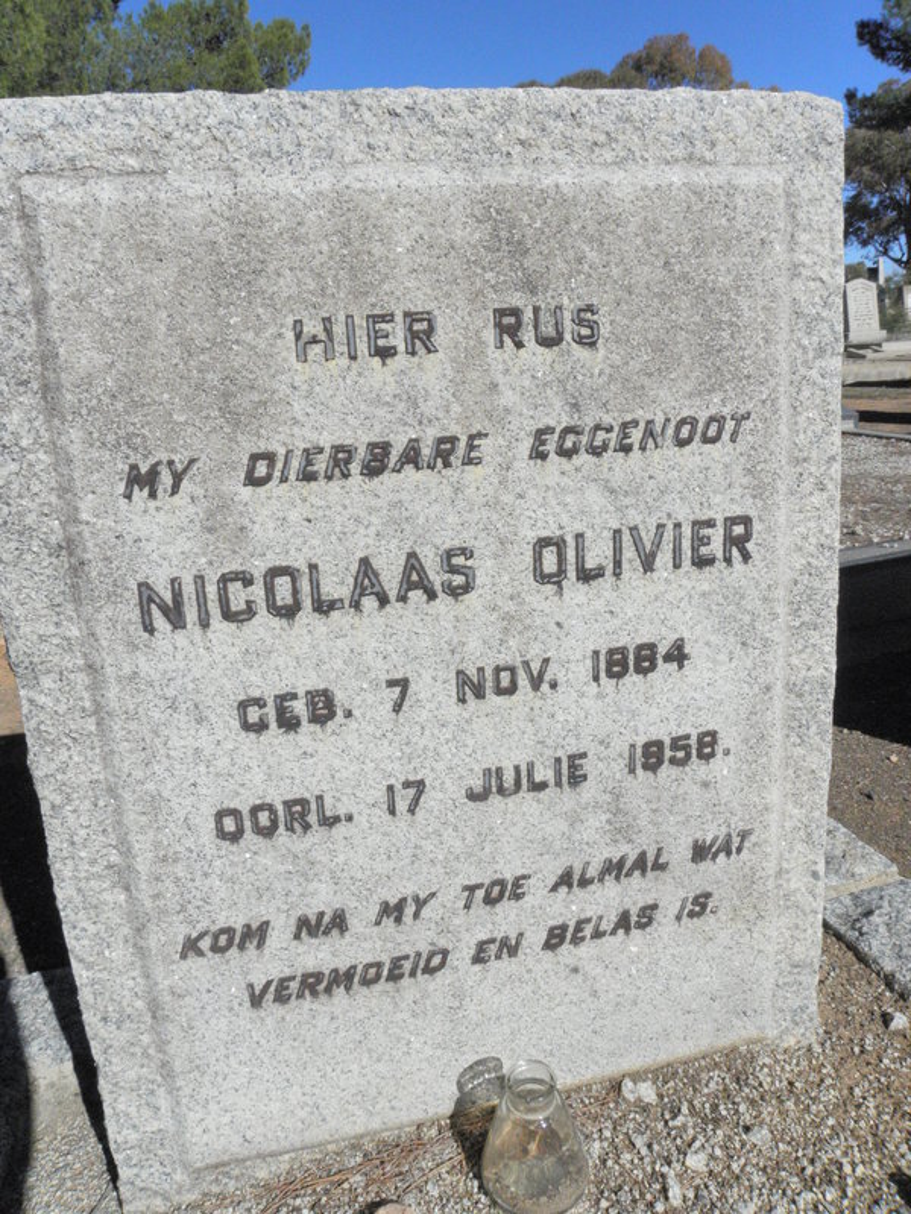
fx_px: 912
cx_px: 456
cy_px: 607
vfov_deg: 67.3
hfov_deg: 53.1
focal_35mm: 26
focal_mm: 4.6
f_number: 6.3
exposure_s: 1/2000
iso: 200
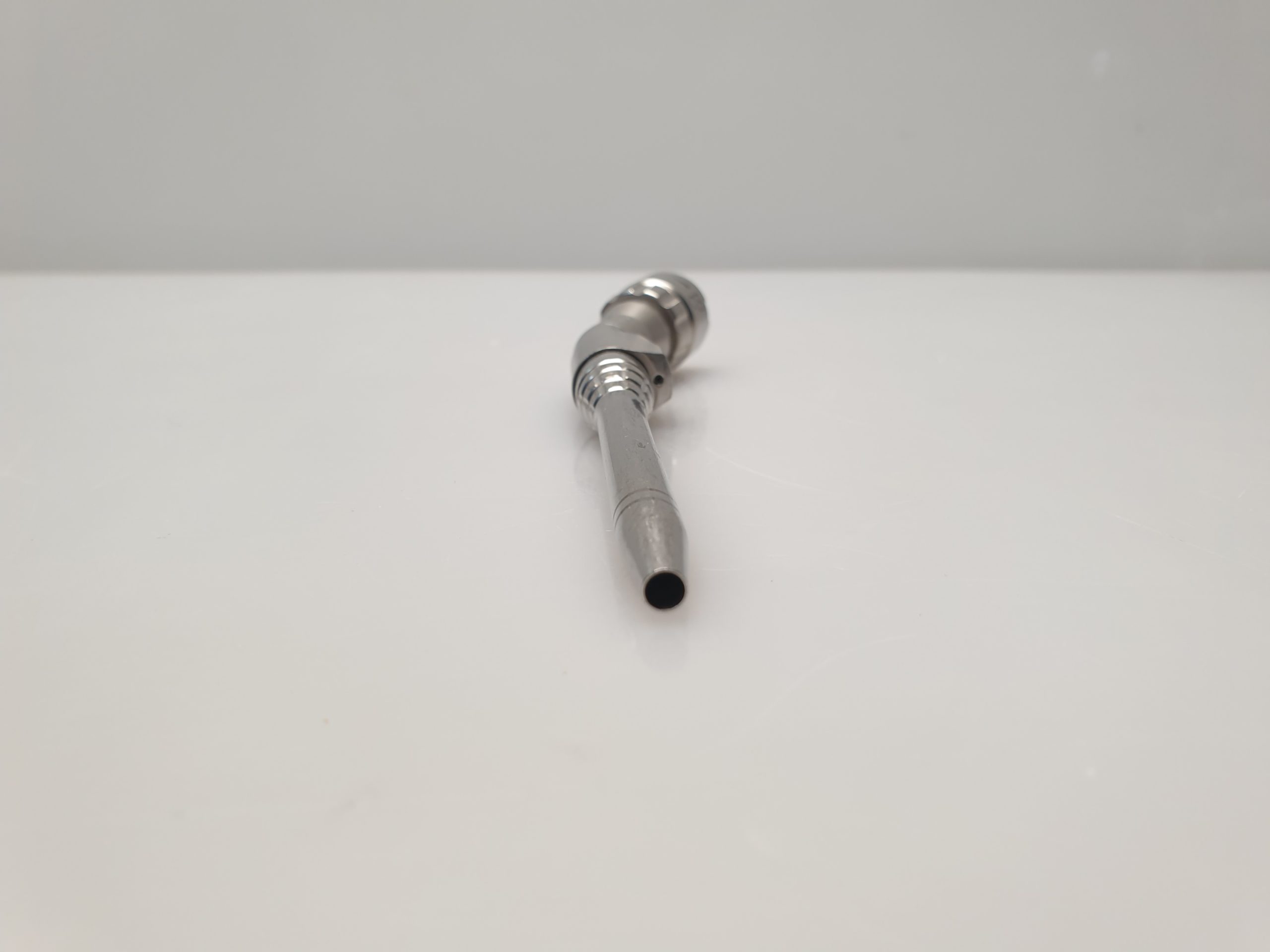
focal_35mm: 26
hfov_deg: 67.3
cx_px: 635
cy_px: 476
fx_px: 954
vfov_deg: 53.1
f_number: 2.4
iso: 80
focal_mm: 4.3
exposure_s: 1/50
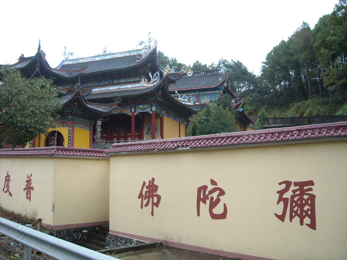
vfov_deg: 40.7
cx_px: 174
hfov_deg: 52.6
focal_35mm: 35
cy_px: 130
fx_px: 351
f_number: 2.8
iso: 64
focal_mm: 5.7
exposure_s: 1/135
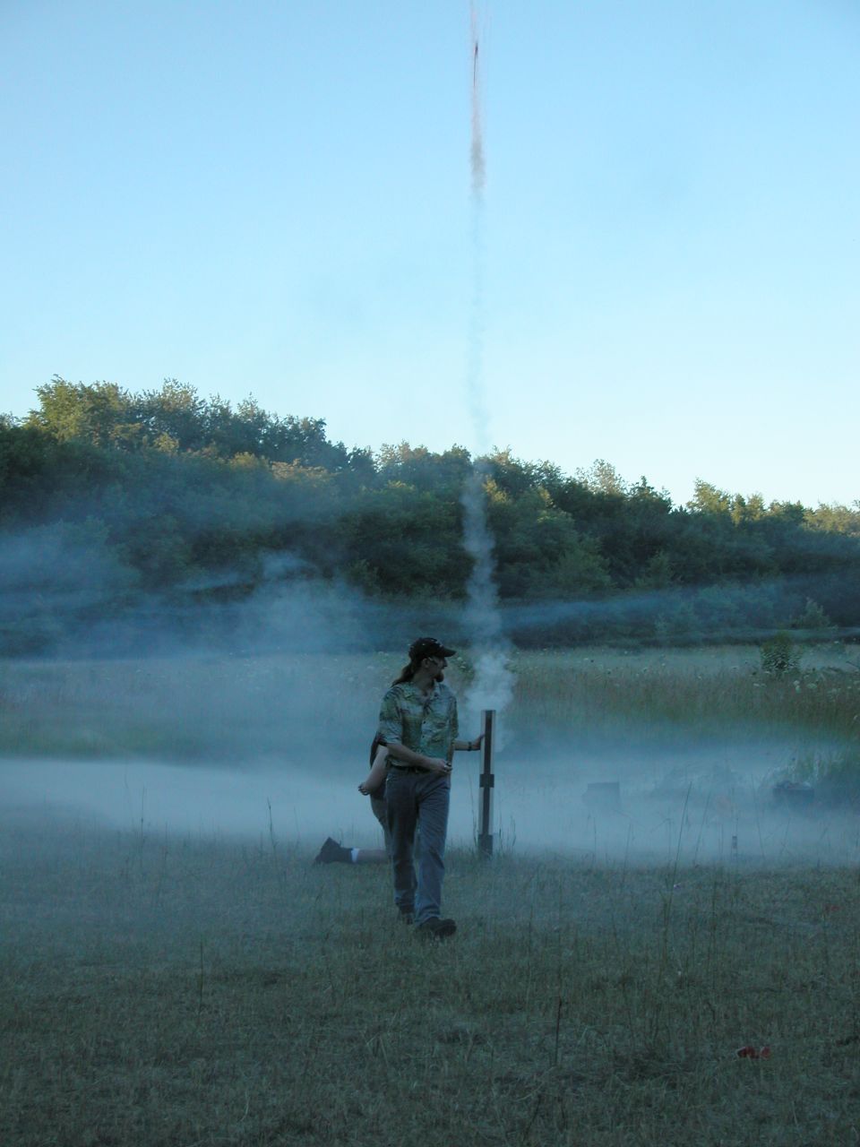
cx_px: 430
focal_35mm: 66
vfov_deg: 29.4
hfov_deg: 22.3
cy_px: 574
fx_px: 2186
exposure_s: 1/498
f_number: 3.2
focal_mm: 16.8
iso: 100
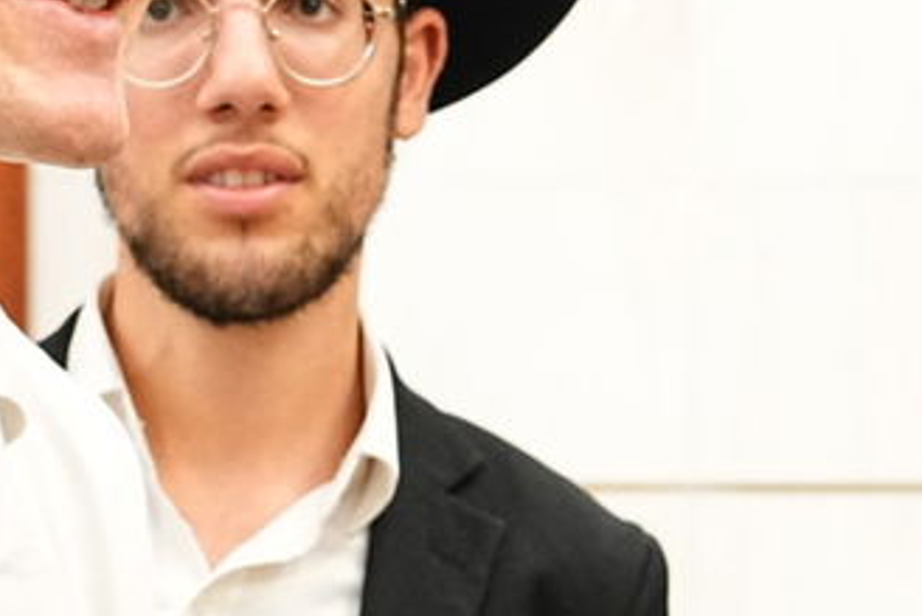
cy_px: 449
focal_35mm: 141
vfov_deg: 9.7
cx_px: 455
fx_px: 3613
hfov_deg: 14.5
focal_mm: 33
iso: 2500
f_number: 5
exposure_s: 1/250
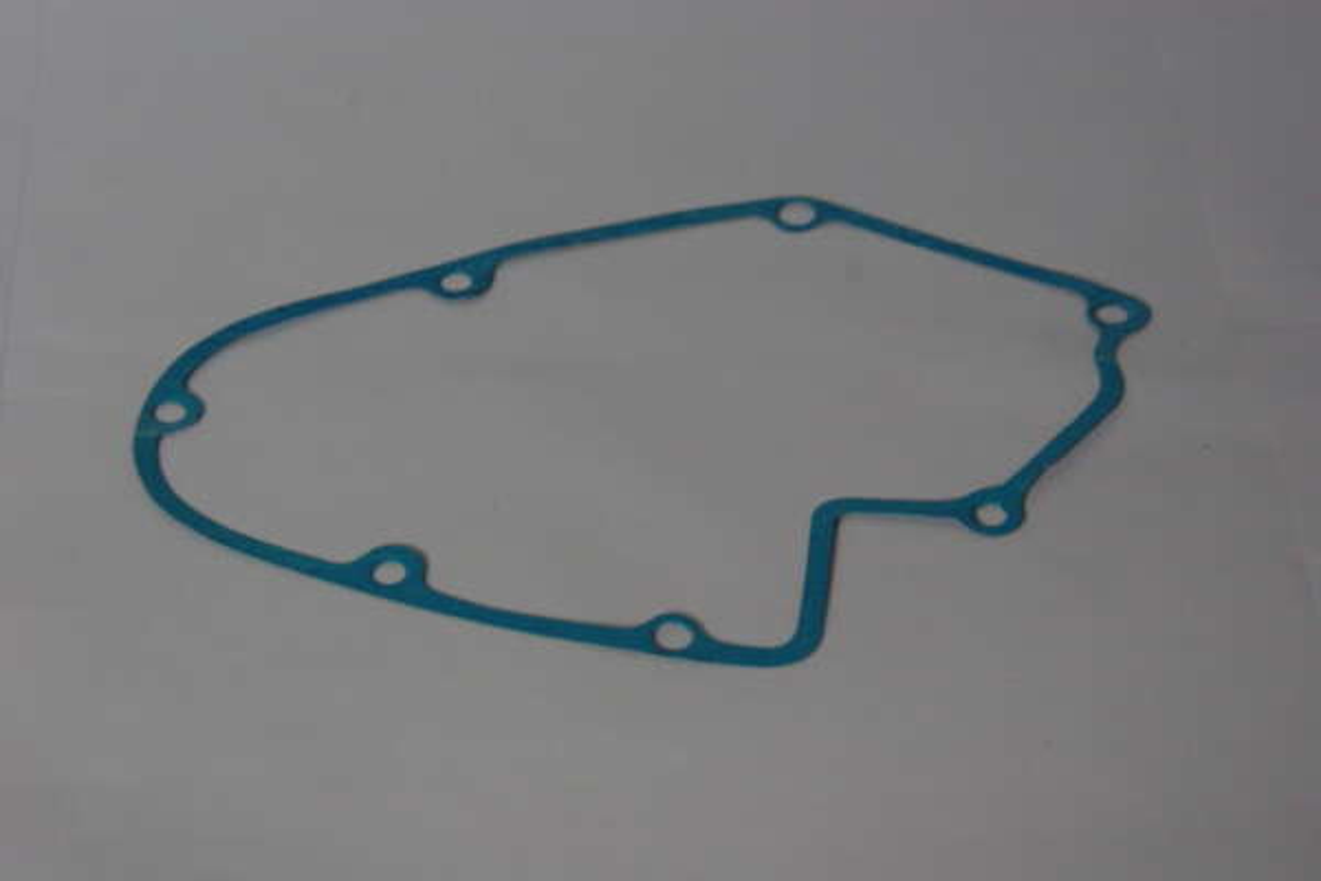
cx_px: 660
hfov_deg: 17.1
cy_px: 440
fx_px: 4403
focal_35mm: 120
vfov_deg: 11.4
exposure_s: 1/125
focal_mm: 80
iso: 800
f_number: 5.6
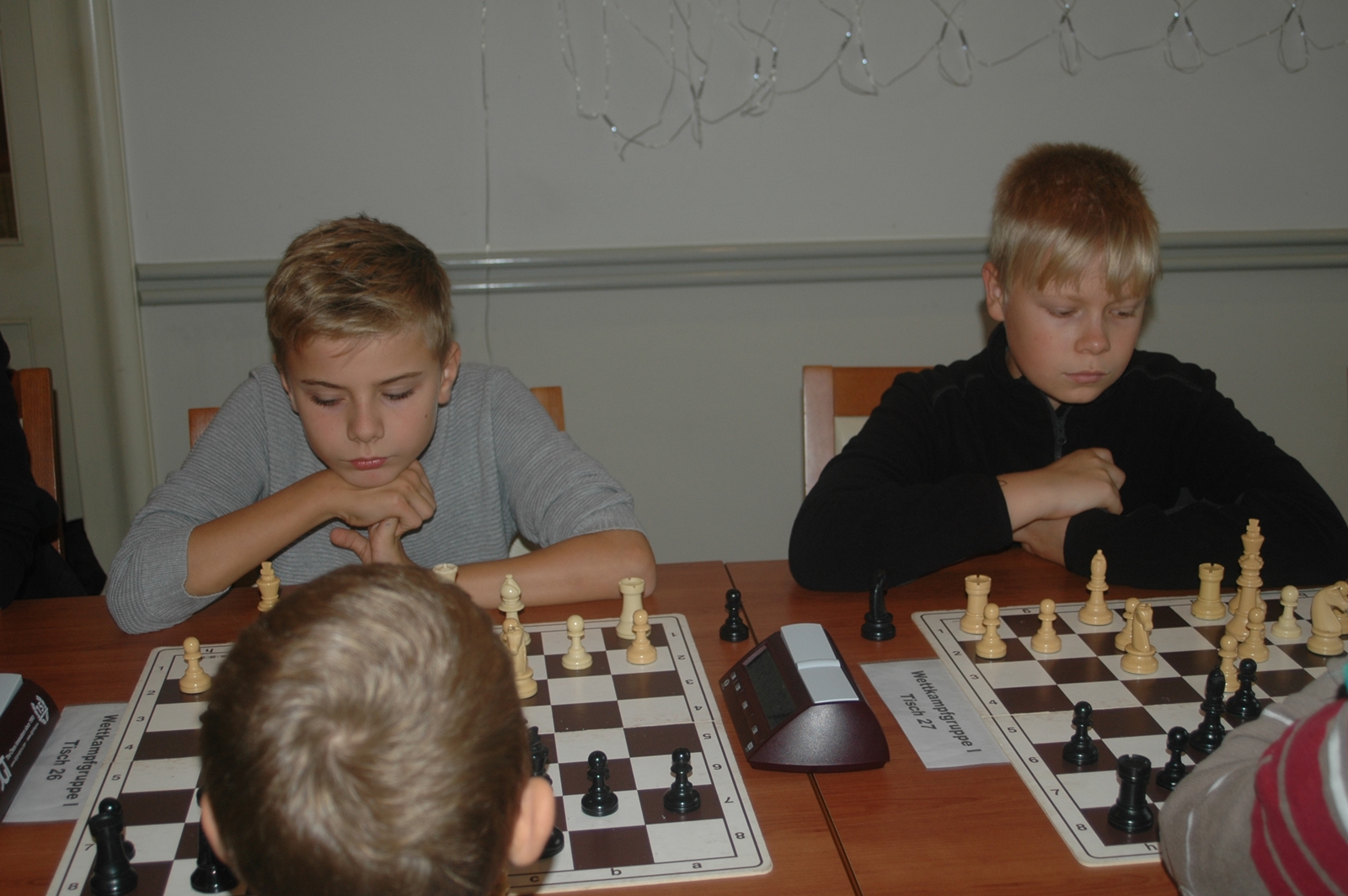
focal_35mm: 46
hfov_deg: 42.4
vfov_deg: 28.9
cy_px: 448
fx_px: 1740
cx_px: 674
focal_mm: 31
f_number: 4.5
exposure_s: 1/60
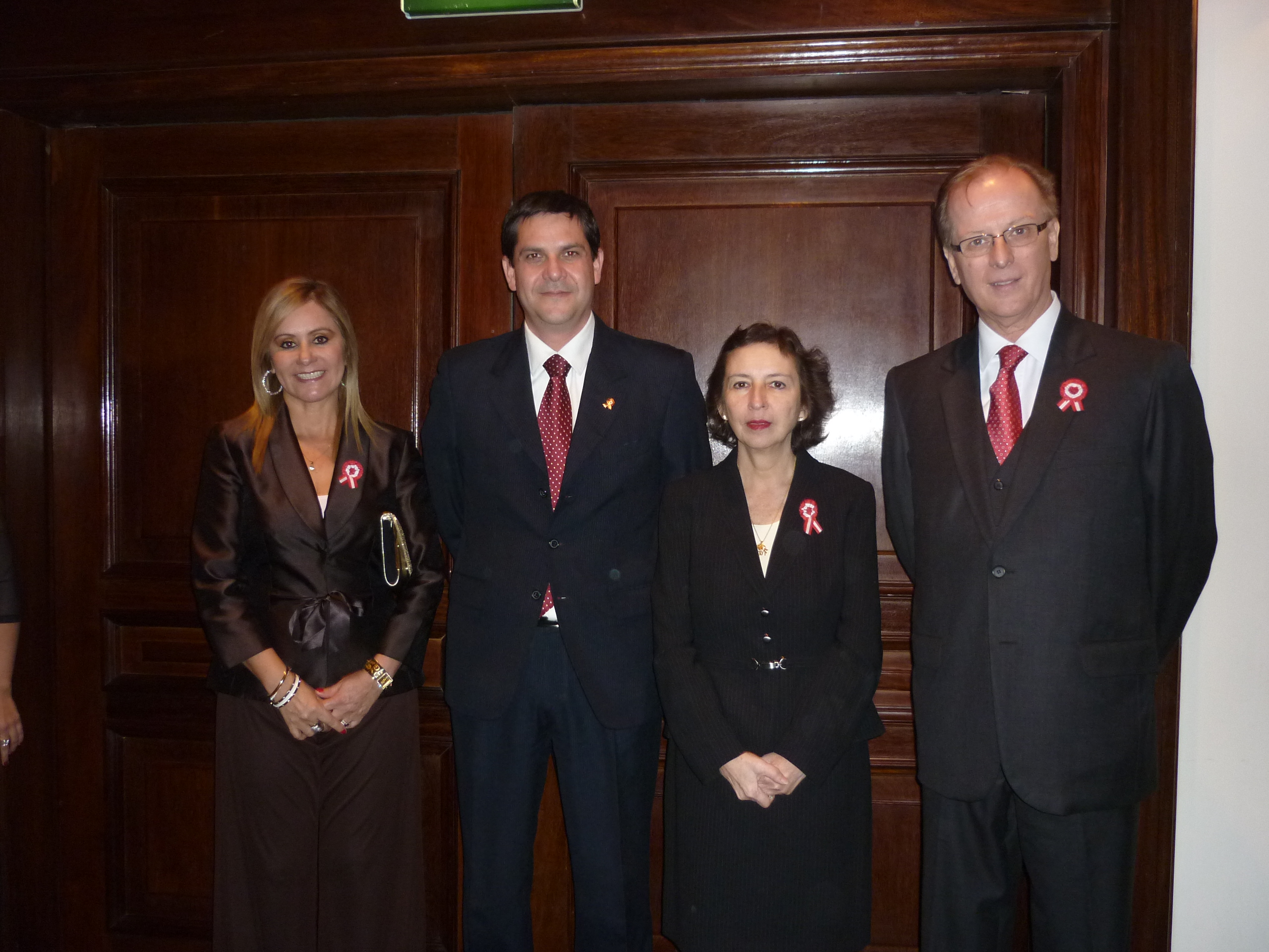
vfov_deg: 42.9
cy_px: 476
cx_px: 634
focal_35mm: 33
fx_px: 1210
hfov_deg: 55.4
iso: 250
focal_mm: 5.5
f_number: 2.8
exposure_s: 1/30
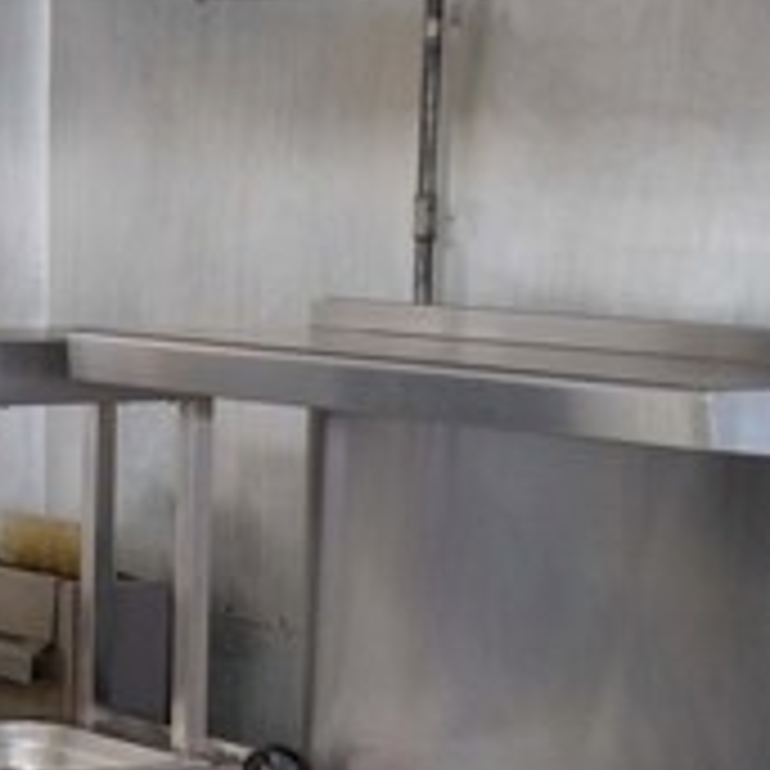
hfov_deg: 10.7
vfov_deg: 10.7
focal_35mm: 162
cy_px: 781
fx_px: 4077
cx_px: 45
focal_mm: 34
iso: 2000
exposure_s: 1/100
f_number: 4.5
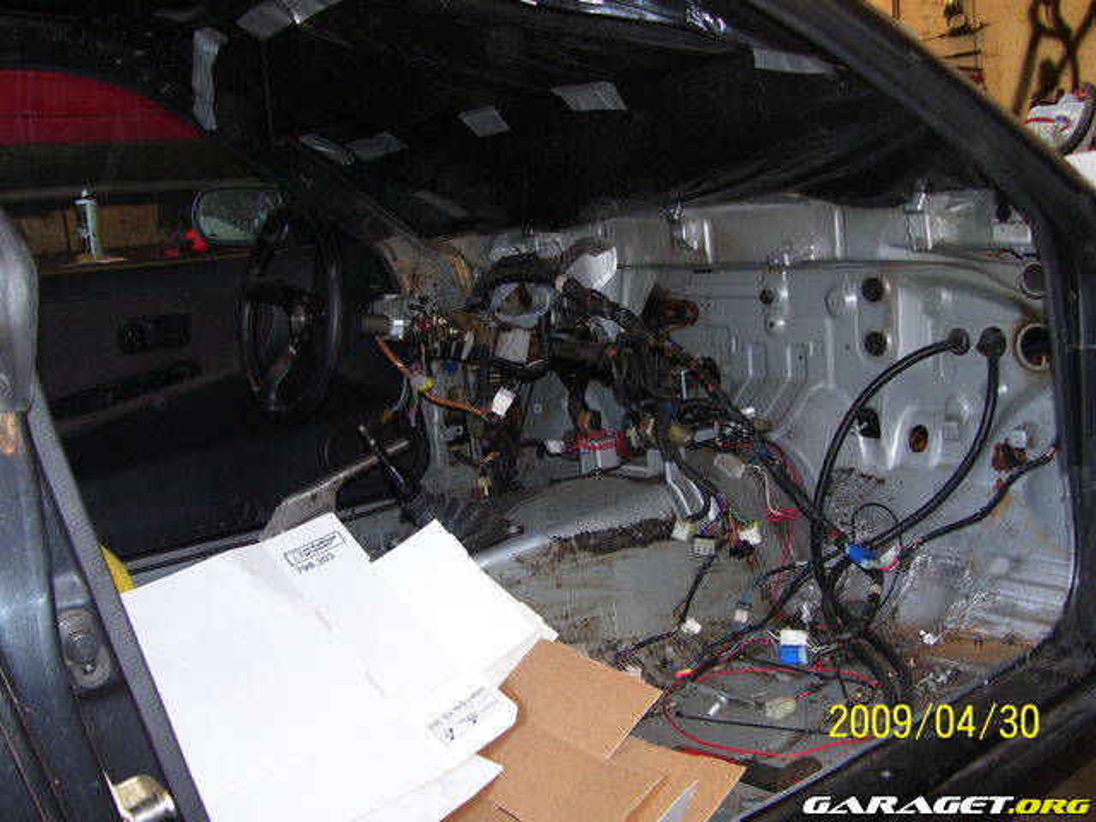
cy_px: 411
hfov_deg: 50.1
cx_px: 548
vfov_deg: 38.7
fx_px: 1171
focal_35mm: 37
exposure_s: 1/60
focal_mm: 6
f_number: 2.7
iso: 125
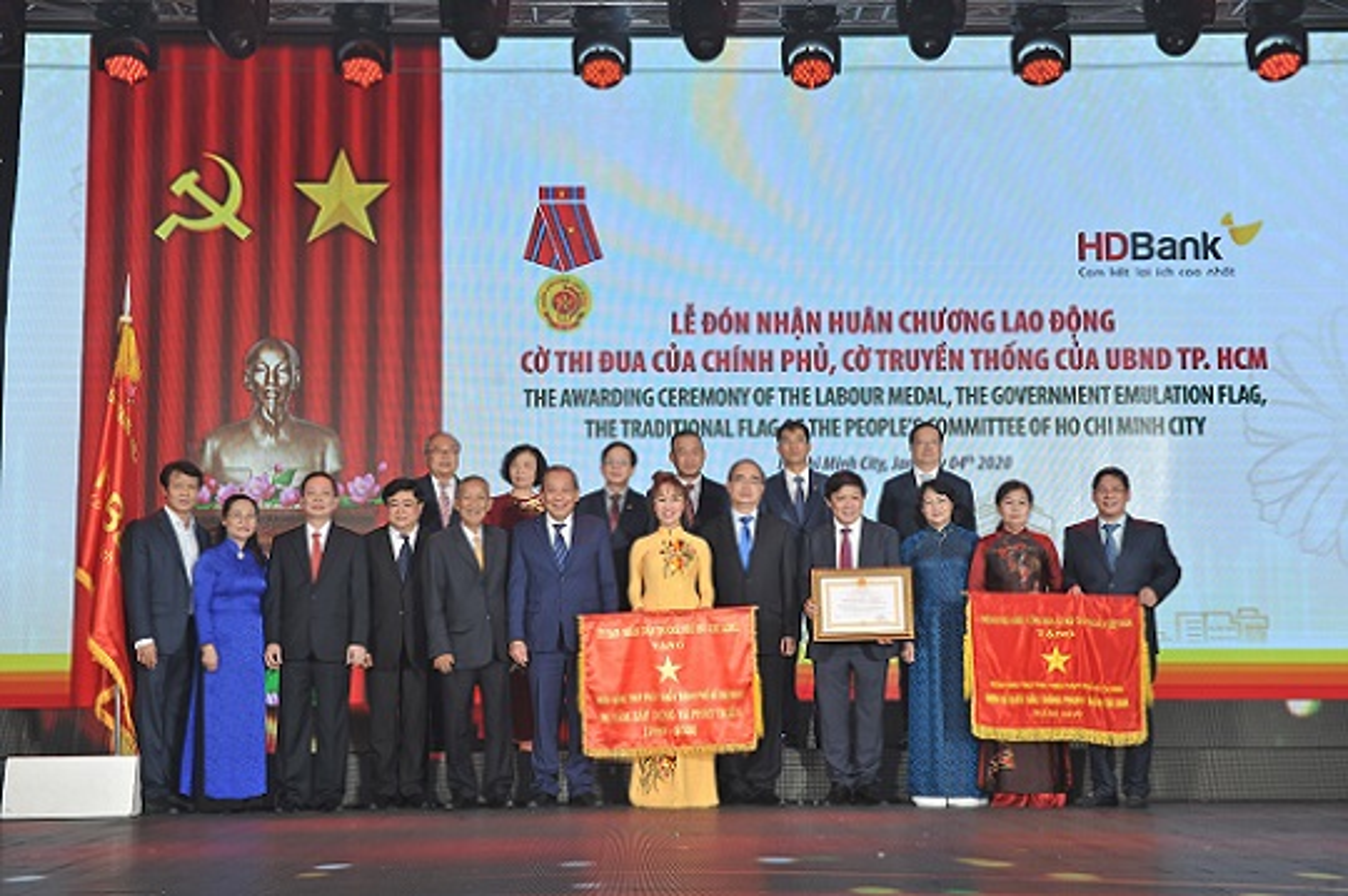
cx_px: 674
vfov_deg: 24.1
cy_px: 448
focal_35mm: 56
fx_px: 2095
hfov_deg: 35.7
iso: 500
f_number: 5.6
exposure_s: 1/60
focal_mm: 56
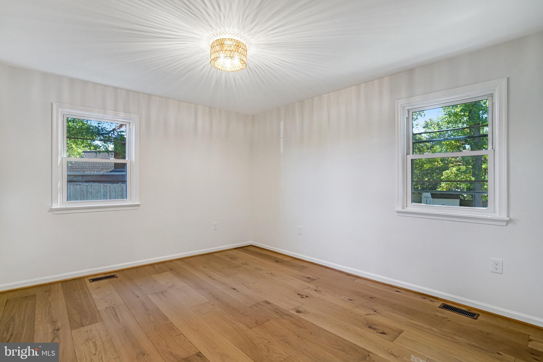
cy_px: 181
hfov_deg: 96.7
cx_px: 272
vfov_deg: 73.8
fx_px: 241
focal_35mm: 16
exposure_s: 1/50
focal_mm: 16
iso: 1250
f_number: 8
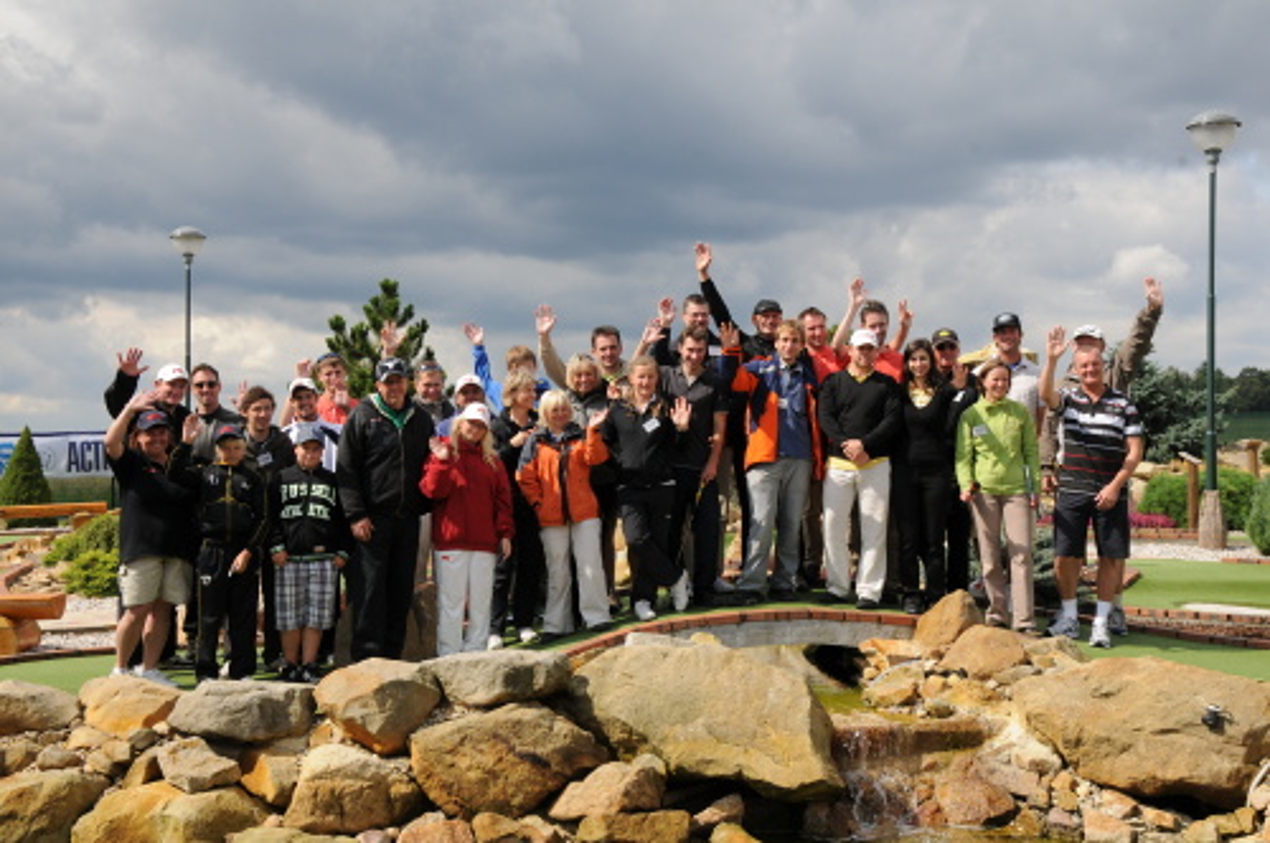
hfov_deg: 41.2
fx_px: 1691
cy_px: 422
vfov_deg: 28.0
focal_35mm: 48
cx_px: 635
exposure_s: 1/250
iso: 250
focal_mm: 32
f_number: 14
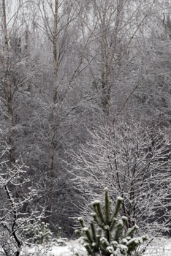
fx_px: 2561
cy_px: 94
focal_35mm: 360
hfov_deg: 3.8
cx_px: 44
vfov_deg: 5.7
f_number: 9
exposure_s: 1/125
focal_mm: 105
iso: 400
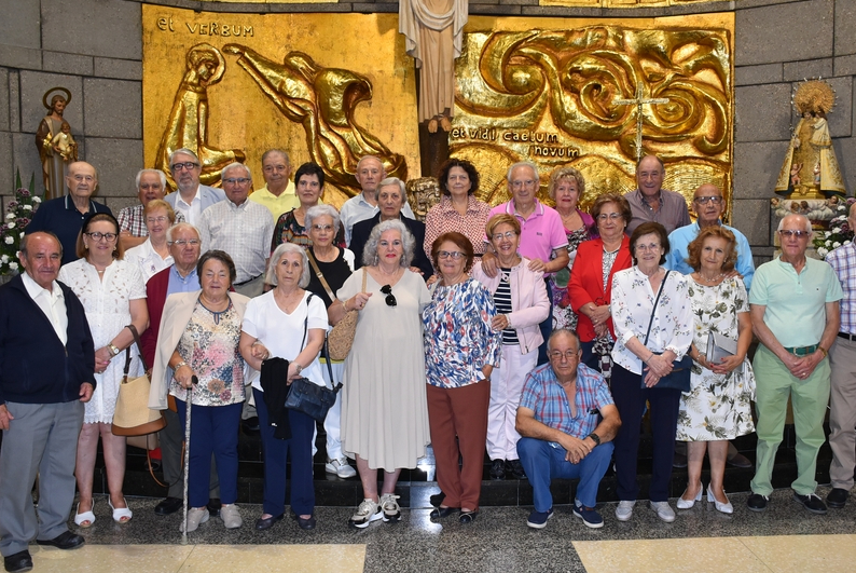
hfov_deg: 55.7
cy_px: 276
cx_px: 453
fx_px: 809
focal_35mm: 34
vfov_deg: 39.0
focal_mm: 20
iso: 800
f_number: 4.5
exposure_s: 1/80
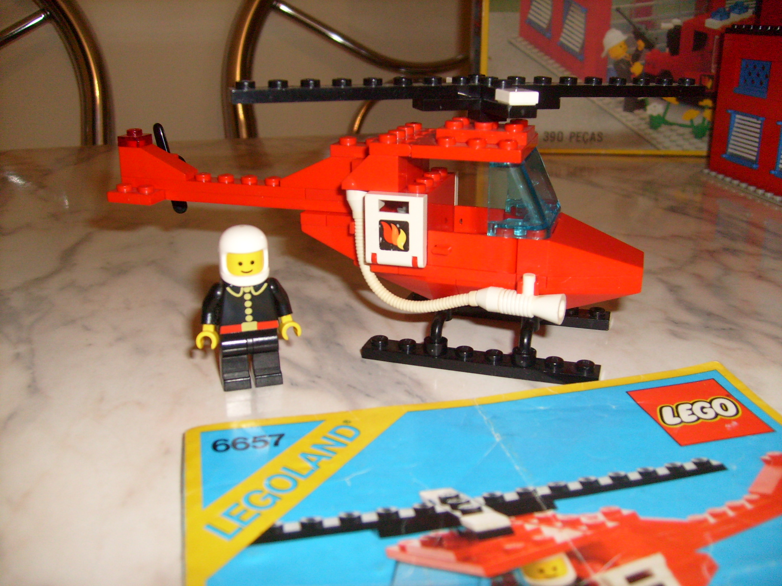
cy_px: 293
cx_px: 391
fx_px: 791
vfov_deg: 40.7
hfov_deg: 52.6
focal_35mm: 35
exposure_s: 1/45
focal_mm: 5.8
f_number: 2.8
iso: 100
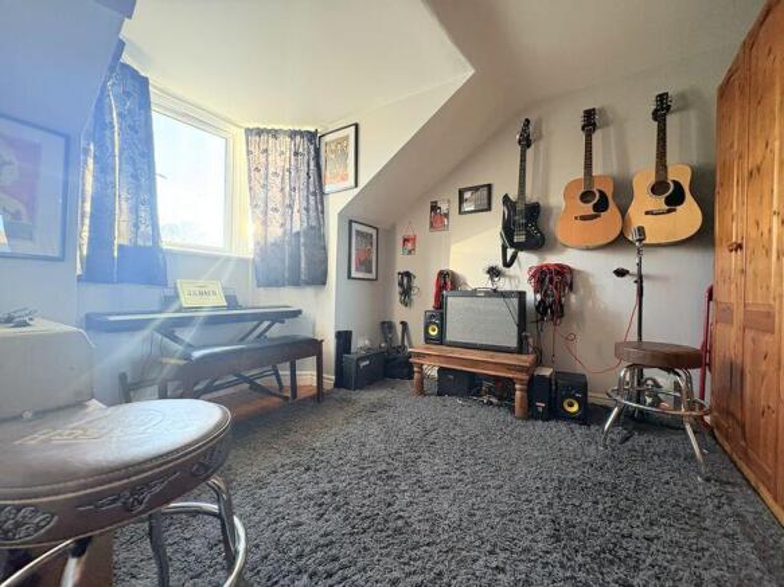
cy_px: 294
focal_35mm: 14
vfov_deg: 85.7
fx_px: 317
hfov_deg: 102.1
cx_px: 392
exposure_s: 1/60
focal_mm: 2.22
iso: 320
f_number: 2.2
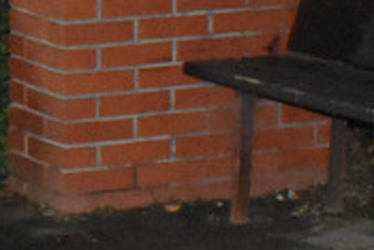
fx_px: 1923
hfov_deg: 10.4
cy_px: 30
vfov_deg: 7.4
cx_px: -321
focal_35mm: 185
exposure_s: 1/60
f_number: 3.5
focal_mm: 18
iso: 6400
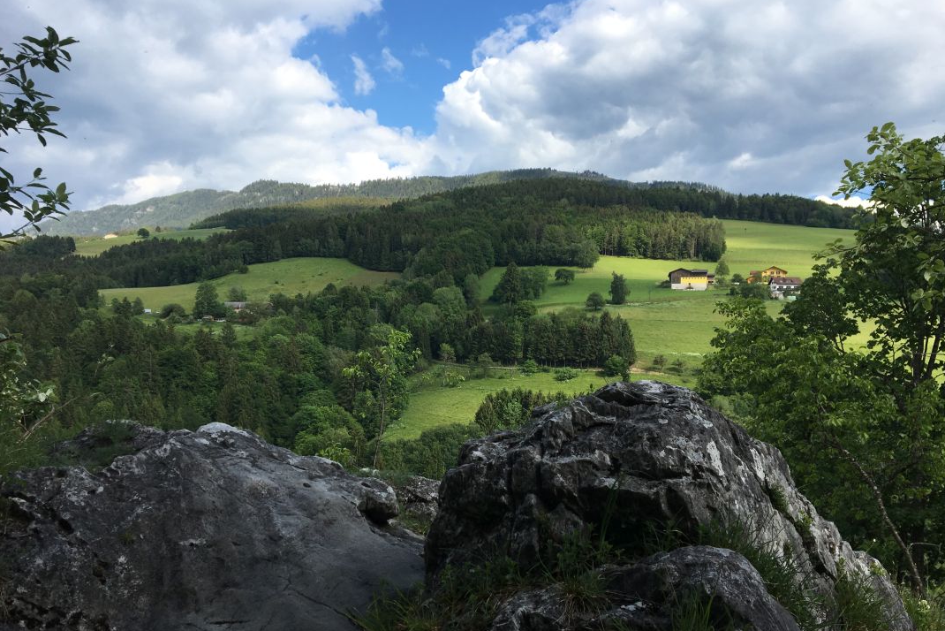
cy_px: 347
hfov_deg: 60.3
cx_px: 470
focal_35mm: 31
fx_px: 814
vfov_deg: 42.3
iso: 25
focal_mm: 4.15
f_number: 2.2
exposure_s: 1/1083
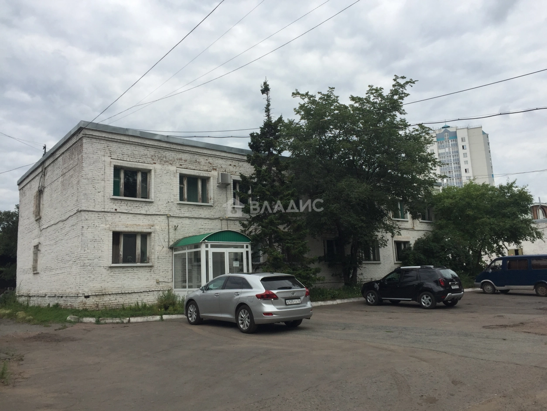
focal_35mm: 29
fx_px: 458
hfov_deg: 61.7
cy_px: 206
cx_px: 274
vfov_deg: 48.2
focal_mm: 4.15
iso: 32
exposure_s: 1/1276
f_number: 2.2
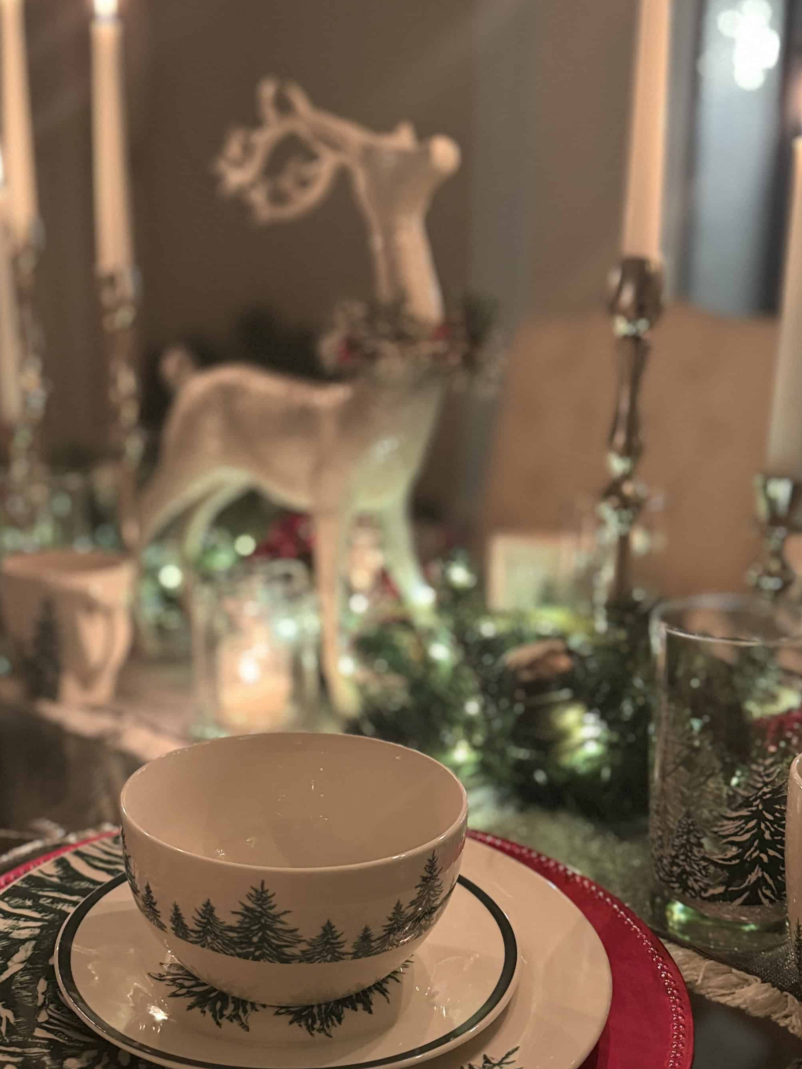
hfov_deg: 39.6
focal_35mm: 36
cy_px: 601
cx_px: 361
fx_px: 1112
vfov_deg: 51.2
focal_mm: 6.8
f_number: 1.8
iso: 800
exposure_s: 1/40
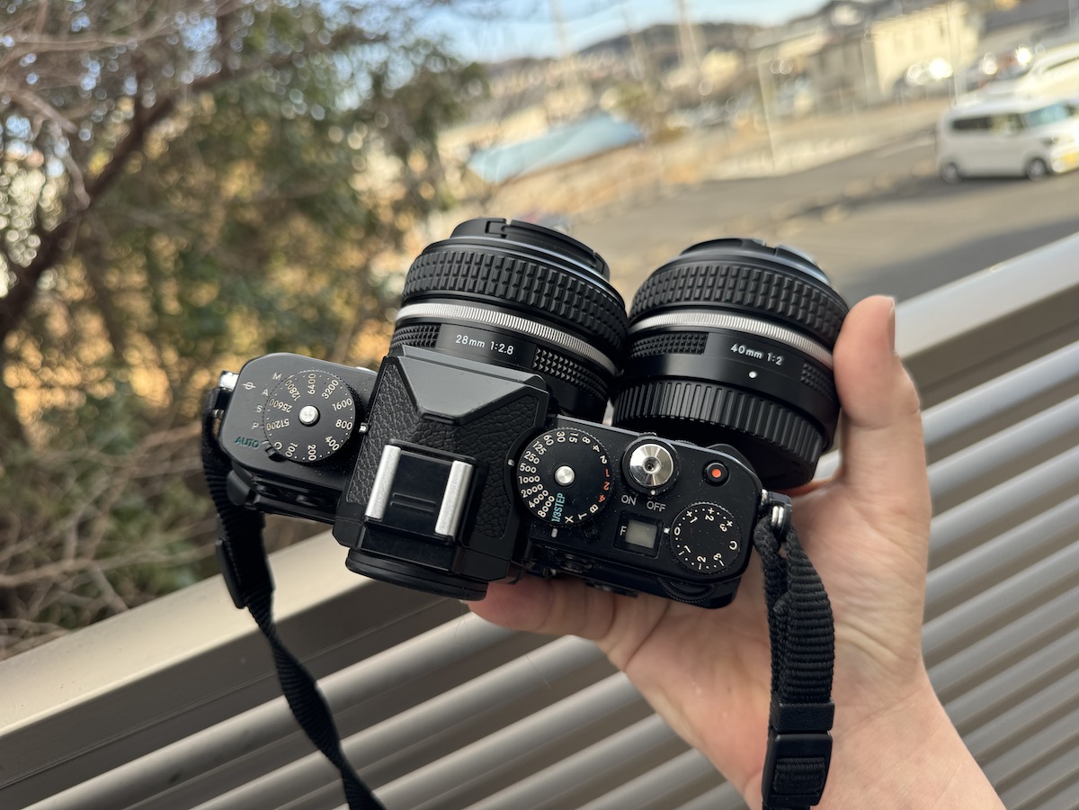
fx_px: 748
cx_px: 540
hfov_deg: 71.6
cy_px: 405
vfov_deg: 56.8
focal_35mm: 24
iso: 80
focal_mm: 6.76
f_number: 1.78
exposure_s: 1/448
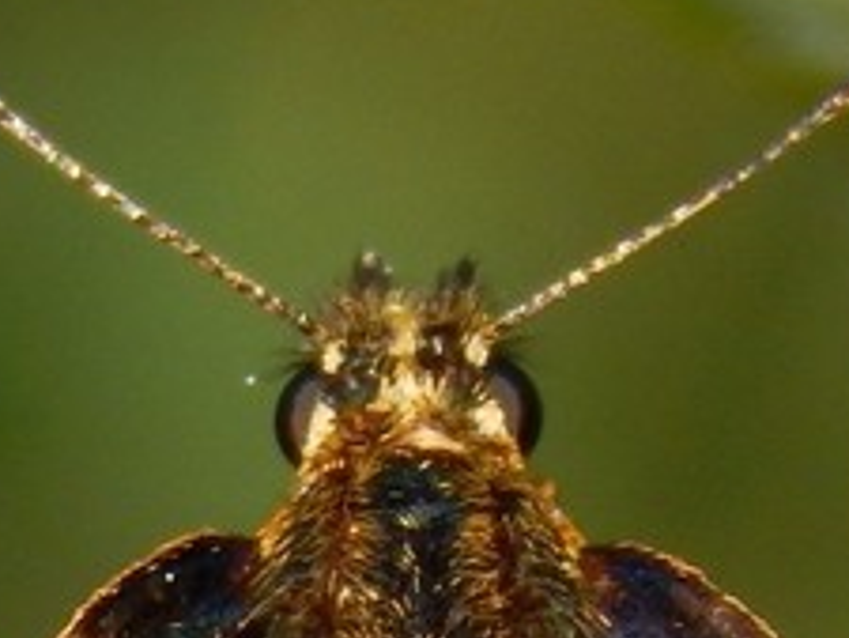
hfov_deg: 3.0
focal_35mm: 655
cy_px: 1023
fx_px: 16073
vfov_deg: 2.3
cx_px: 483
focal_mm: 32.8
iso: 125
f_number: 5.3
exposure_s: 1/320
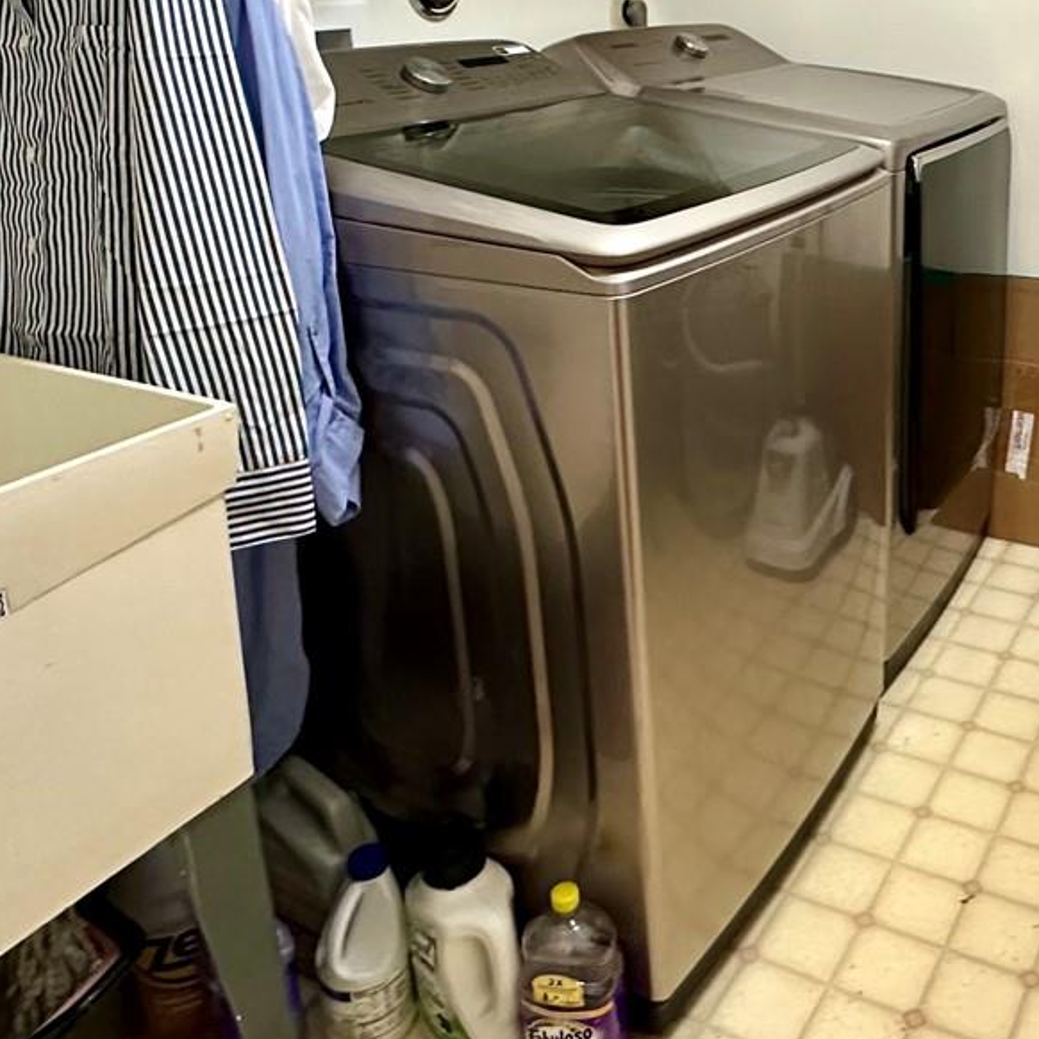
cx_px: 791
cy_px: 336
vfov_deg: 47.6
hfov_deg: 46.5
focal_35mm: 34
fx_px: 1155
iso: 640
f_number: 2.2
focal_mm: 2.22
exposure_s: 1/60
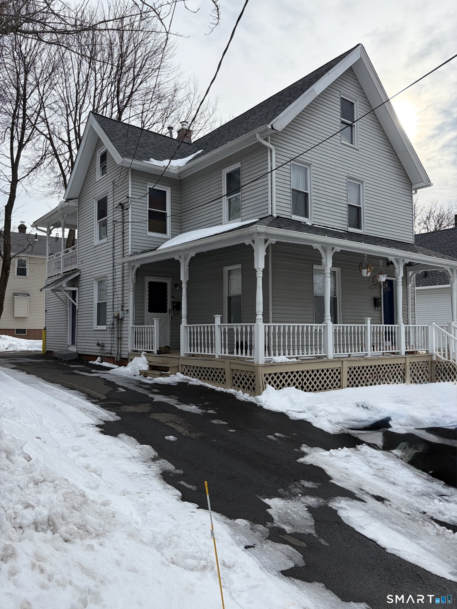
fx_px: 458
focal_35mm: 26
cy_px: 304
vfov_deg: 67.3
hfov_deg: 53.1
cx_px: 228
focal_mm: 5.96
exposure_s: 1/3279
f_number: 1.6
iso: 64
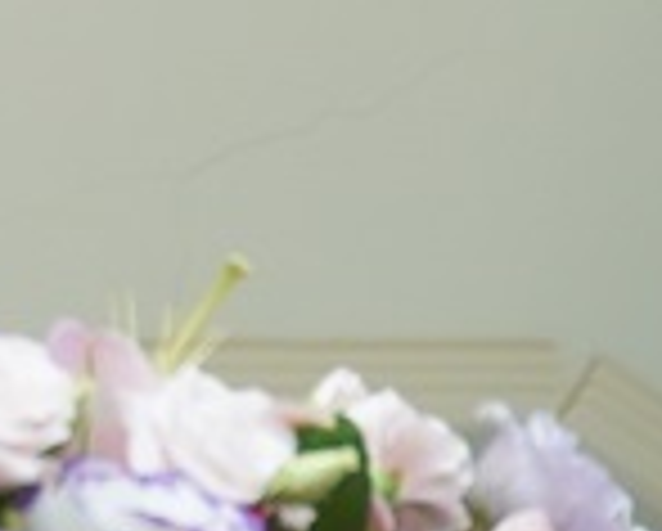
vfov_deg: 2.8
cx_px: -941
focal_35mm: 550
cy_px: -454
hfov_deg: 3.5
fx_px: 10790
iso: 640
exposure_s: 1/160
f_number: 5.6
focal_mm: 80
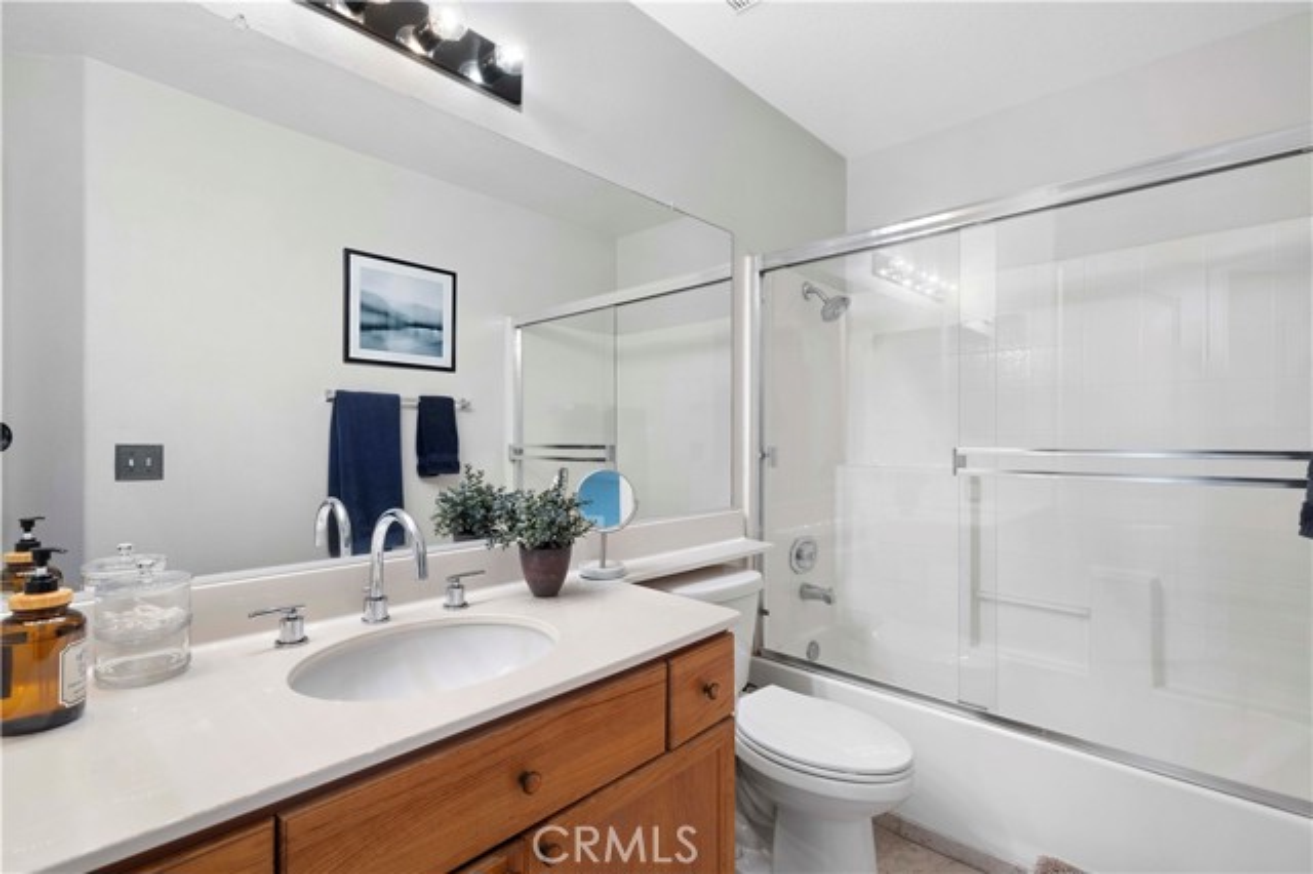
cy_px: 437
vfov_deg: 73.7
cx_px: 656
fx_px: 583
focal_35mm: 16
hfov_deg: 96.8
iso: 320
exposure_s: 1/2
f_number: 9
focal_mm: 16
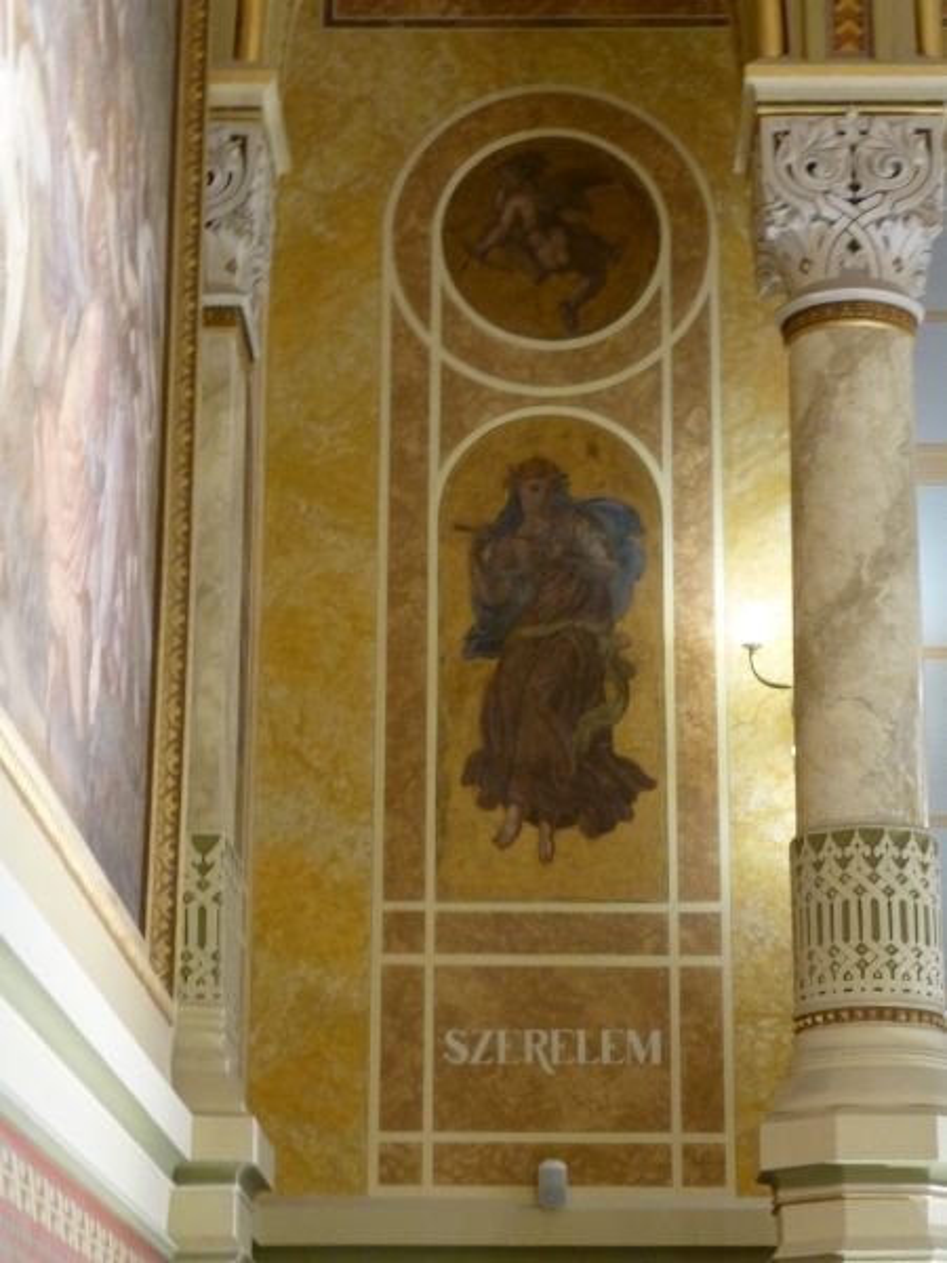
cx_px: 474
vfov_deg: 23.0
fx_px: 3100
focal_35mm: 85
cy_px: 632
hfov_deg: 17.4
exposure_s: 1/4
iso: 500
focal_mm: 14.2
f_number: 5.1
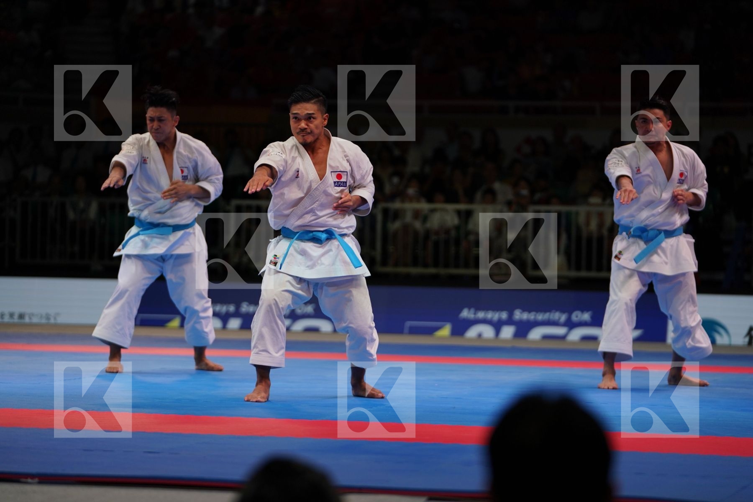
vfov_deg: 11.0
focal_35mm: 125
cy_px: 251
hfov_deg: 16.4
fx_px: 2614
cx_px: 376
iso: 500
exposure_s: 1/1000
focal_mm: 125
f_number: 2.8
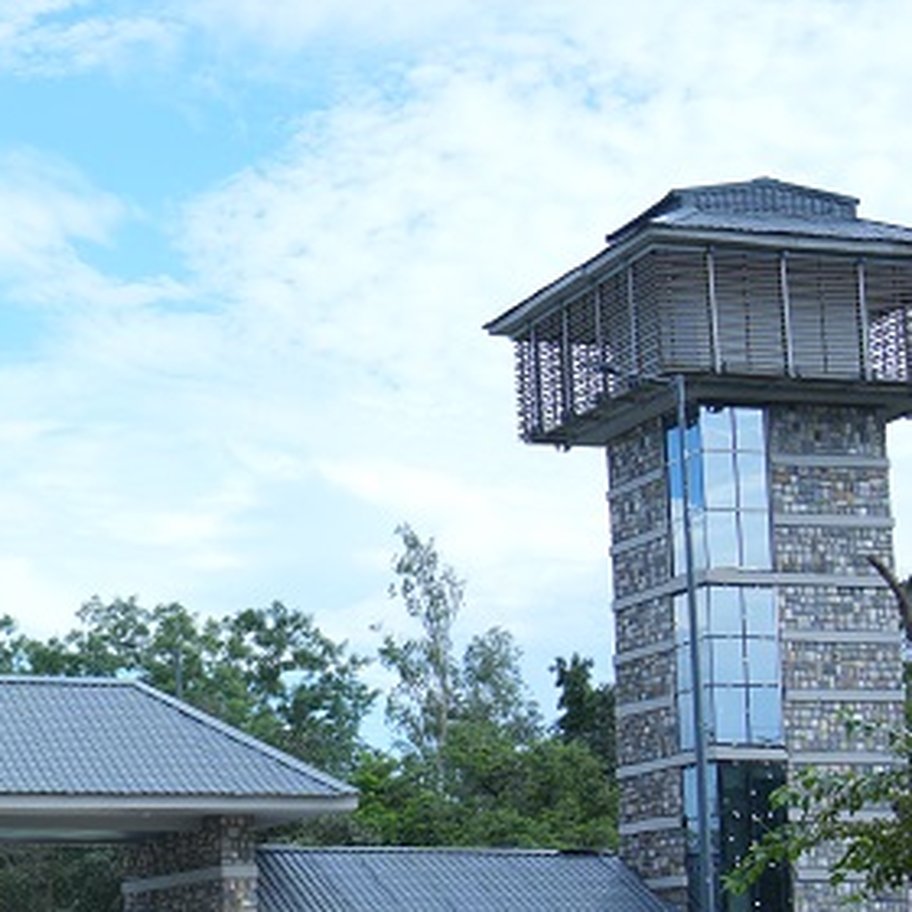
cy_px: 591
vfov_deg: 20.4
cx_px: -248
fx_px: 2534
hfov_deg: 19.0
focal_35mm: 85
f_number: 3.5
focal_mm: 35
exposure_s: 1/500
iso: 100
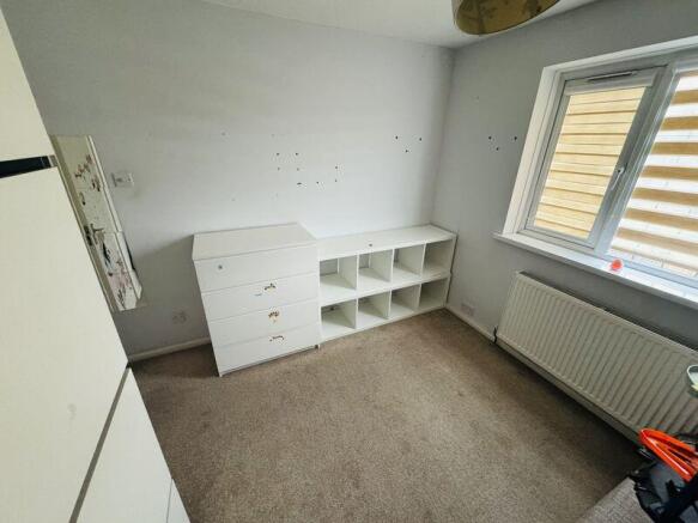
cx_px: 349
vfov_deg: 85.7
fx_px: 282
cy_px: 262
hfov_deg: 102.1
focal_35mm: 14
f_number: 2.2
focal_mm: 2.22
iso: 1000
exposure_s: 1/60
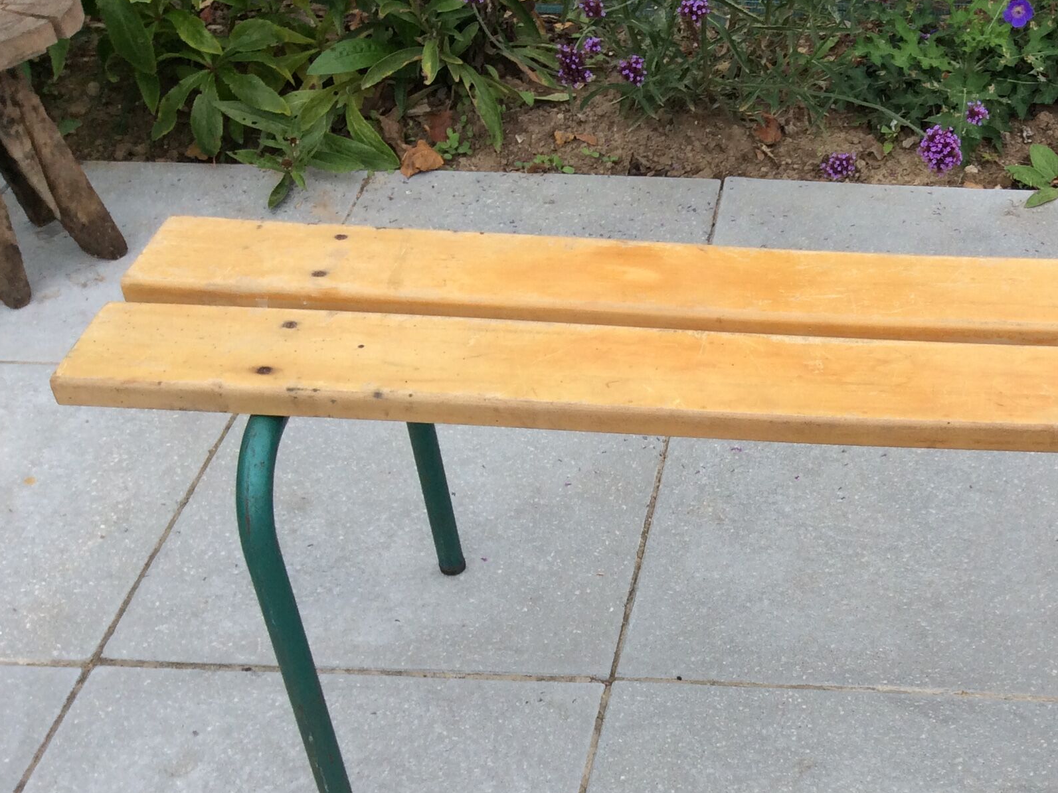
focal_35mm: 52
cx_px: 845
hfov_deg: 35.6
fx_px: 1589
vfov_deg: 27.7
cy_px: 571
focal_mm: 3.3
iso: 32
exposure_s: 1/287
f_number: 2.4
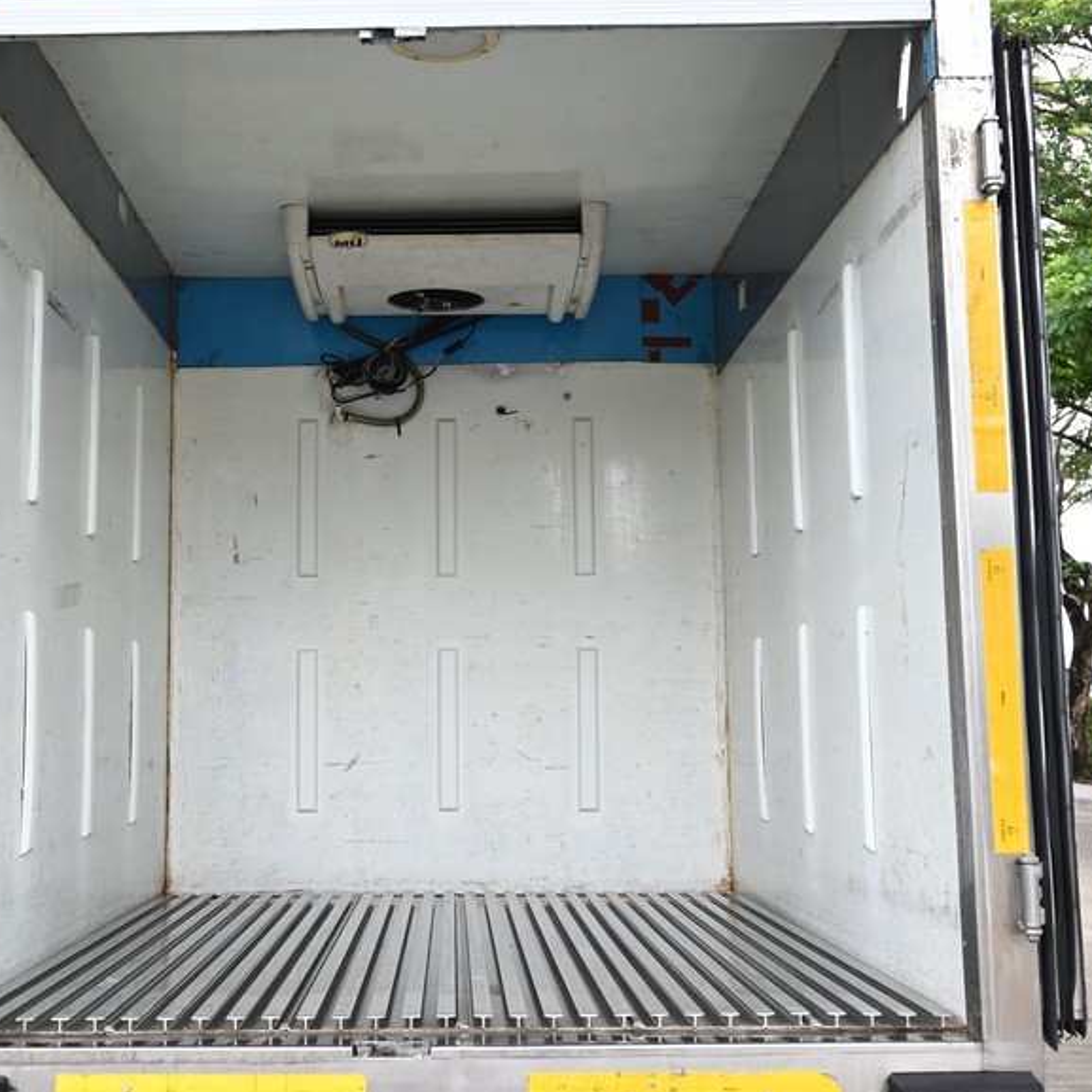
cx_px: 435
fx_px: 1706
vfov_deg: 35.5
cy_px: 497
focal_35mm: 48
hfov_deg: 35.4
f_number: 5.6
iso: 160
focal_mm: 29.5
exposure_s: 1/100
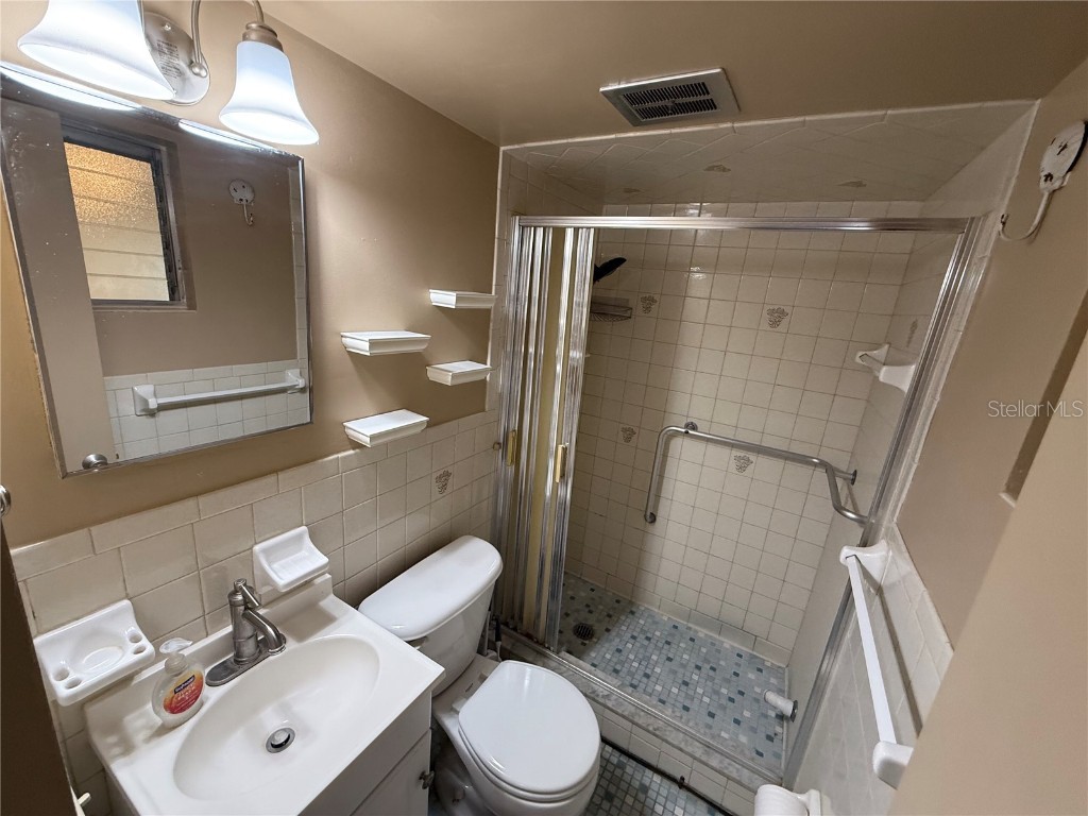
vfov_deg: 85.7
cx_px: 544
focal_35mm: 14
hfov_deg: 102.1
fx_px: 440
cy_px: 408
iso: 250
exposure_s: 1/60
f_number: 2.2
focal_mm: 2.22
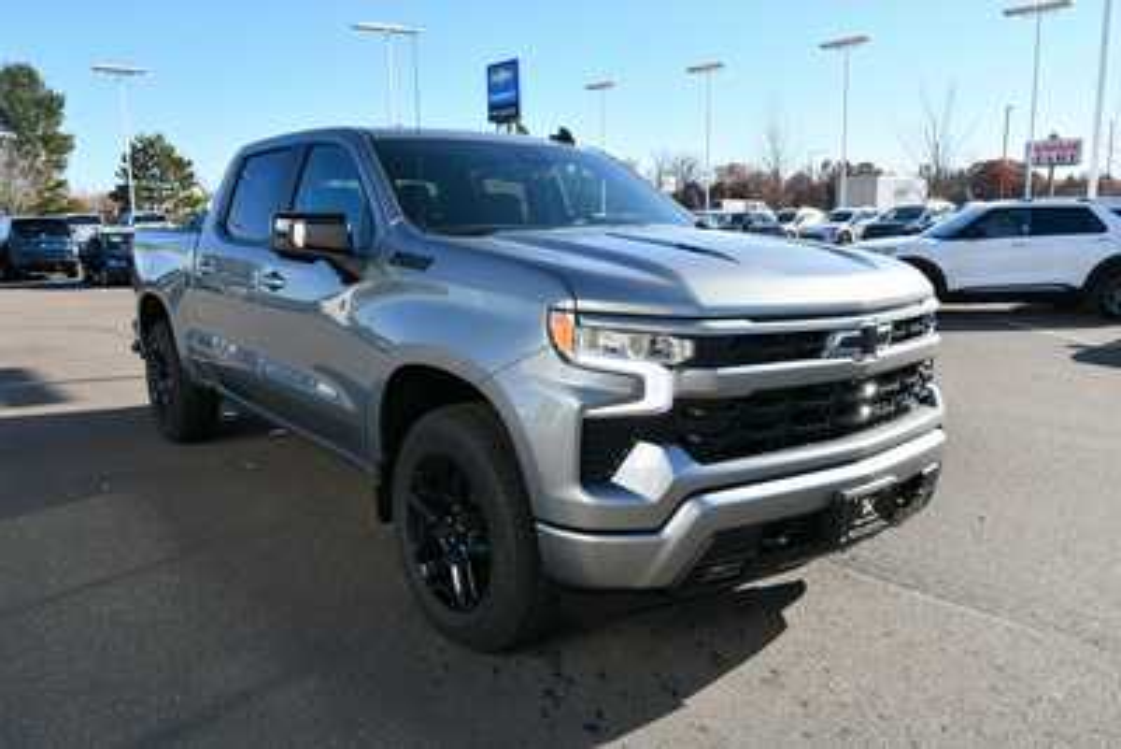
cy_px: 374
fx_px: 841
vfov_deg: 48.0
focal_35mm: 27
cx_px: 560
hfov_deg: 67.4
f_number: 8
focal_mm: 18
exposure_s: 1/250
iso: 125
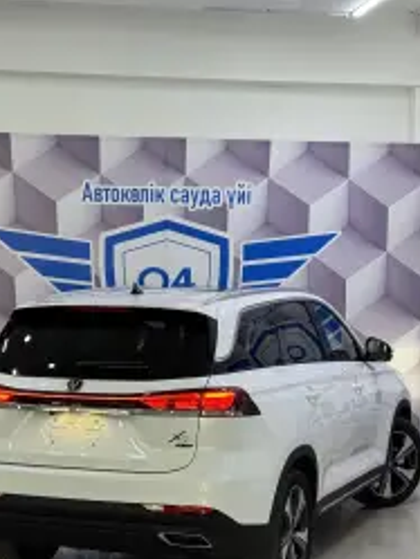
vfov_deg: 26.7
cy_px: 416
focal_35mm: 72
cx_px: 207
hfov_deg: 20.5
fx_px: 1164
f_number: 1.78
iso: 80
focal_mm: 6.76
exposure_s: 1/50
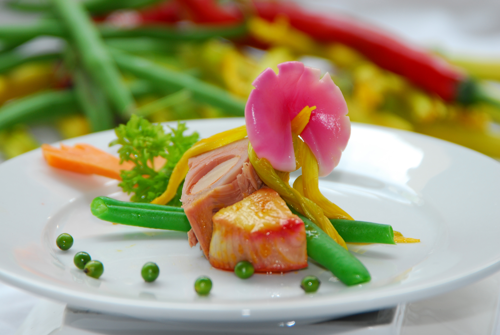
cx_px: 250
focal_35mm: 180
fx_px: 2503
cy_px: 168
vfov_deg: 7.7
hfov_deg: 11.4
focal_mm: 120
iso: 200
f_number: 5.6
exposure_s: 1/100
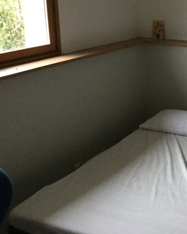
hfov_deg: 24.2
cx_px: 214
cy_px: 71
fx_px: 401
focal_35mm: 58
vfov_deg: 32.1
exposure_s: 1/17
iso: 200
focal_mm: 3.3
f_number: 2.4
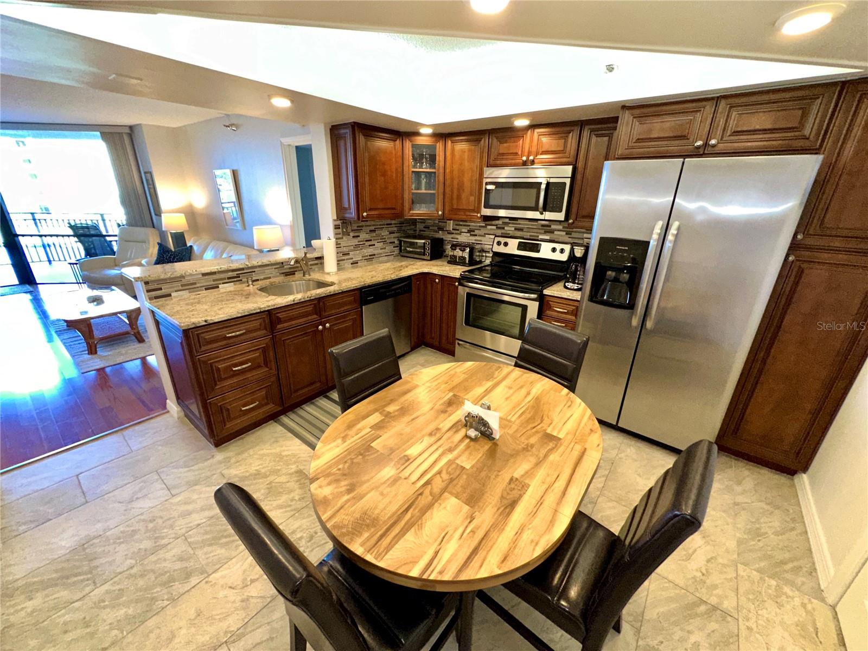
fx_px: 351
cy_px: 326
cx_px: 434
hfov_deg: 102.1
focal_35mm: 14
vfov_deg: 85.7
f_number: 2.2
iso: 400
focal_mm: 2.22
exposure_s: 1/120
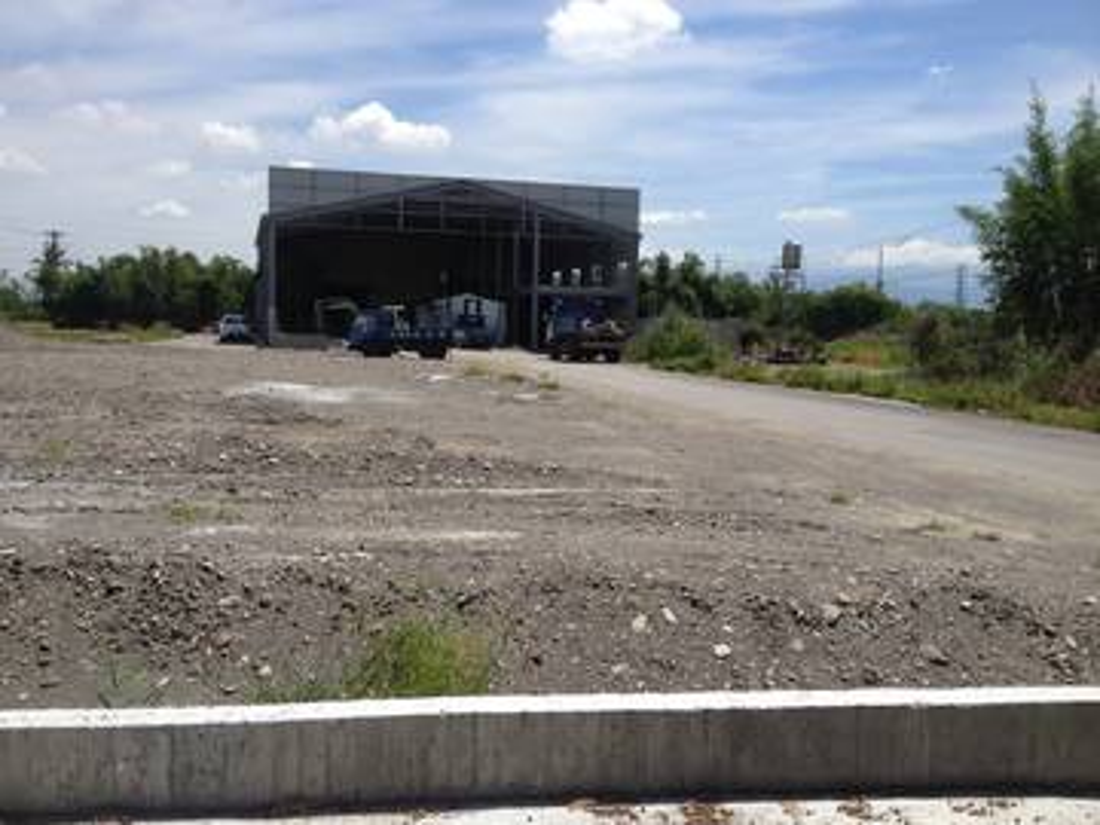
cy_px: 412
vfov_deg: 40.7
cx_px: 550
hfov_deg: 52.6
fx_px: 1112
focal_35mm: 35
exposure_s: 1/2208
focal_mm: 4.28
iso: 50
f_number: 2.4
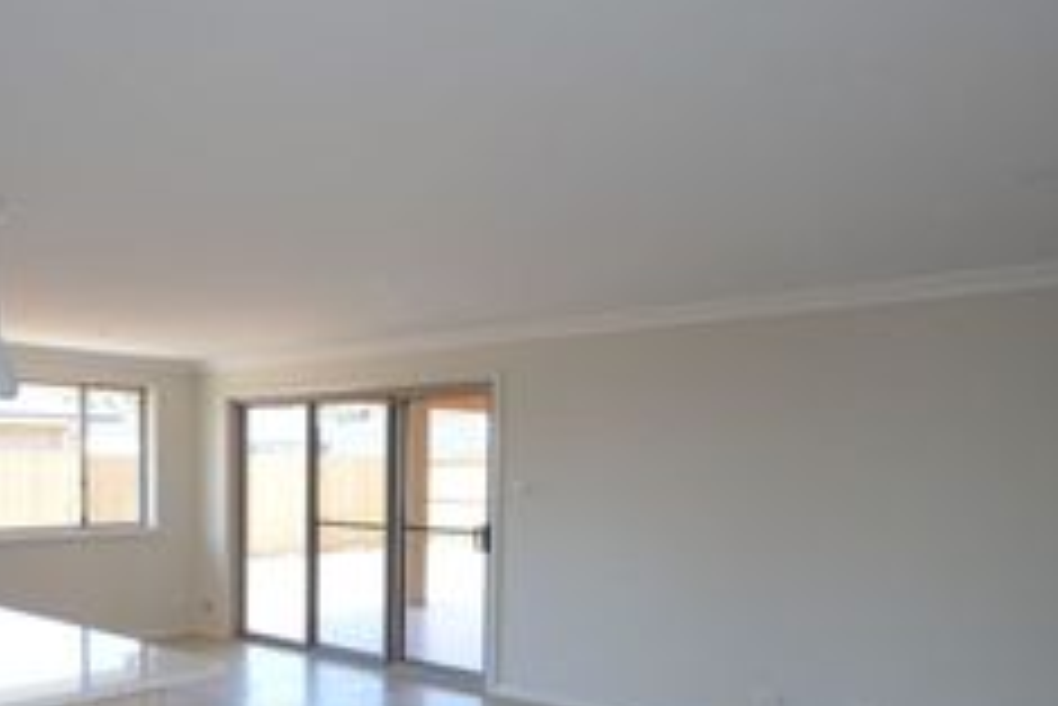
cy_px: 537
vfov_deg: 42.2
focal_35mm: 30
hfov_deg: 60.0
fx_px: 882
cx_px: 329
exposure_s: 1/40
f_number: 4
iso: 100
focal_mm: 10
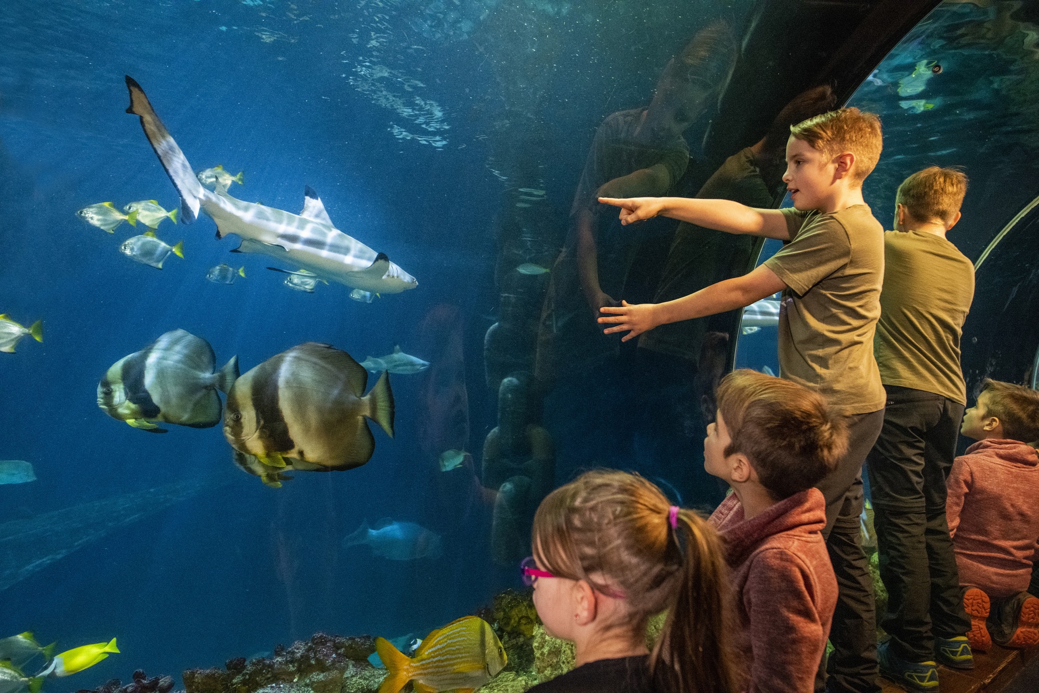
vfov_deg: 61.9
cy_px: 346
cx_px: 520
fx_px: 577
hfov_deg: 84.0
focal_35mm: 20
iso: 6400
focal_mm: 20
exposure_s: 1/250
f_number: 3.5
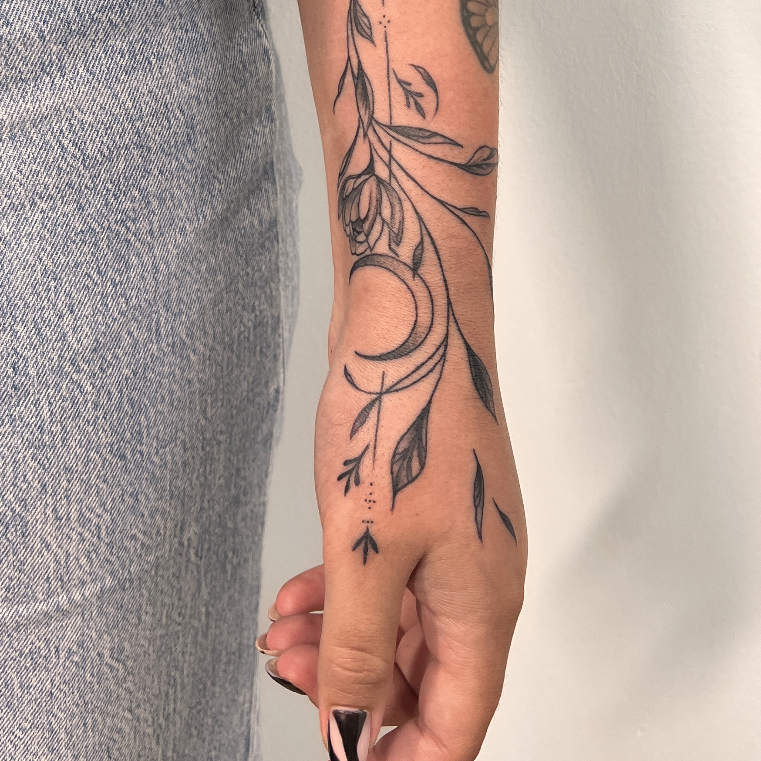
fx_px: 821
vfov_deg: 49.5
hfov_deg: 49.7
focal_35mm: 33
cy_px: 314
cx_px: 396
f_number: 1.5
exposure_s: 1/100
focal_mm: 5.7
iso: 80
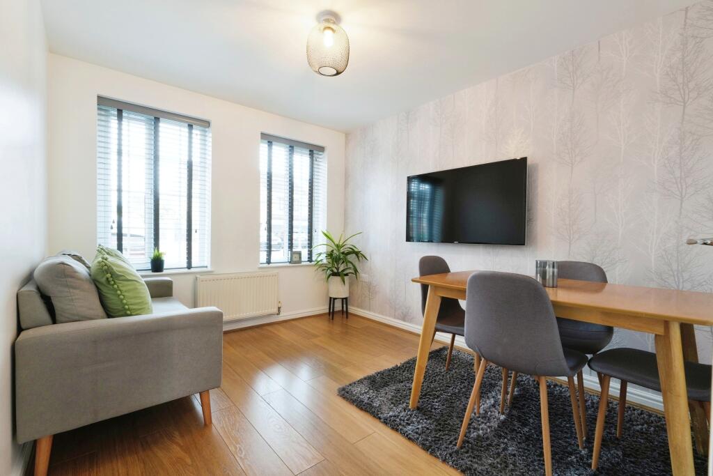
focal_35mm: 16
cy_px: 238
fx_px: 327
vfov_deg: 72.1
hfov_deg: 95.0
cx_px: 356
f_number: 8
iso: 200
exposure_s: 1/3
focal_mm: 11
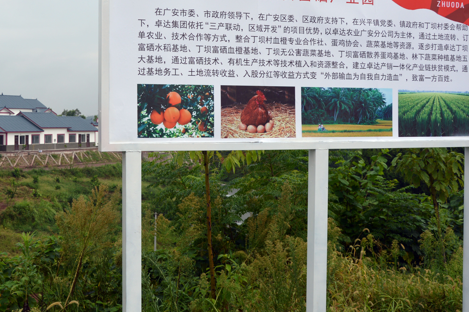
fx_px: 677
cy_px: 103
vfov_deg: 25.8
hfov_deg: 37.8
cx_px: 160
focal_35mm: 52
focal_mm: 22
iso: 100
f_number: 6.3
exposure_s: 1/160
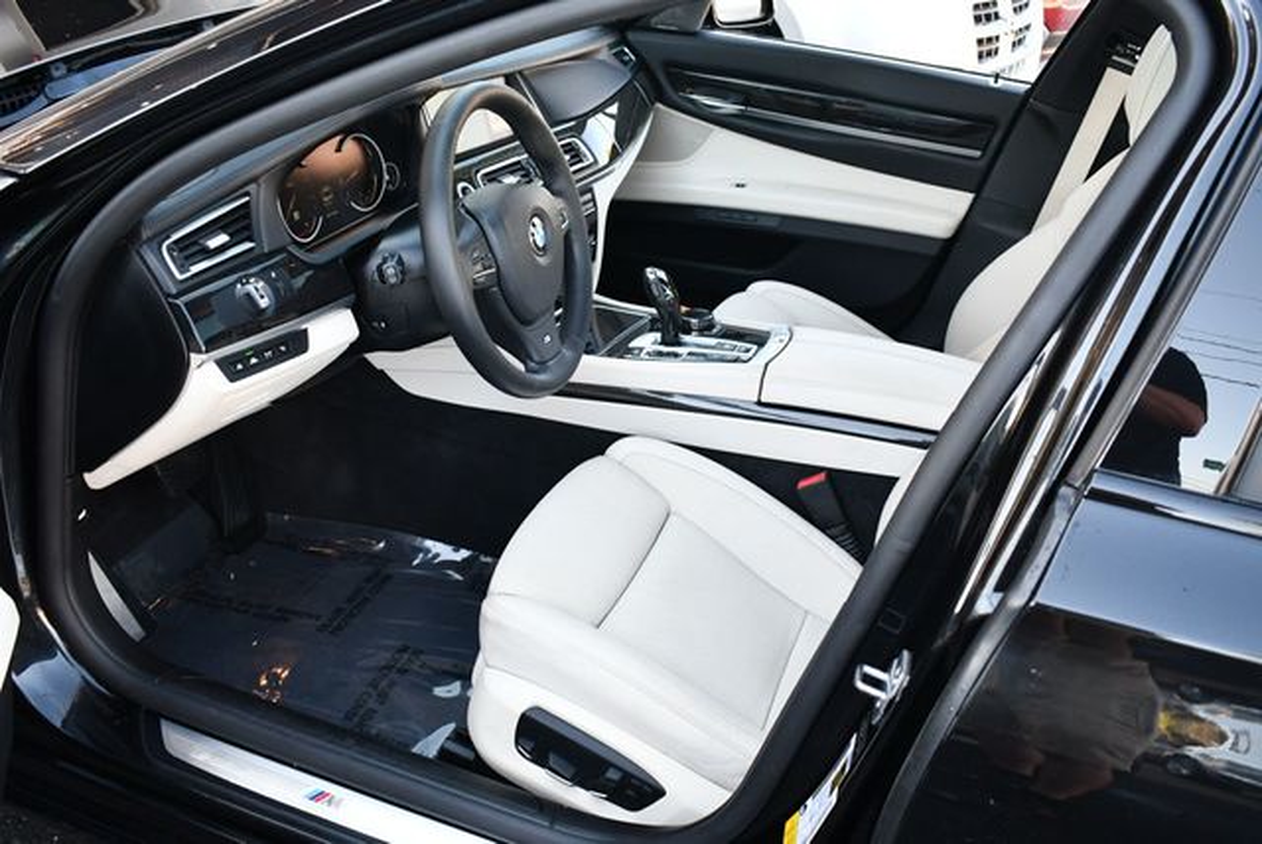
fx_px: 1263
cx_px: 631
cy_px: 422
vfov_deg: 36.9
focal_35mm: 36
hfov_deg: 53.1
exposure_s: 1/250
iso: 800
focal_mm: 18
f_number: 3.5
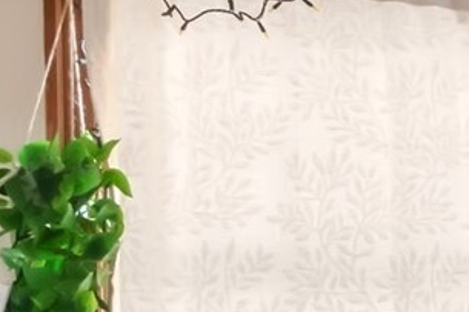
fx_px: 1195
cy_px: 334
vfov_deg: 14.6
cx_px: 1168
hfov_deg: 14.0
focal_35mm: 92
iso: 800
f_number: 20
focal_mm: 11
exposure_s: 1/1.25
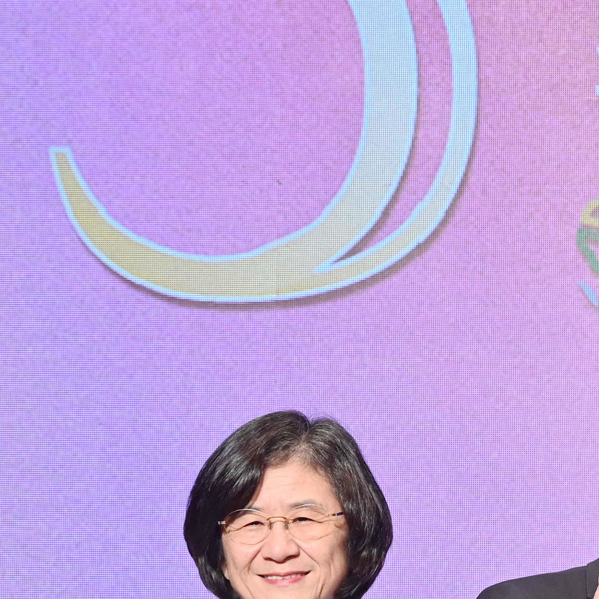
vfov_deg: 6.0
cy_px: 911
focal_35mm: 290
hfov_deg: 5.9
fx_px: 5677
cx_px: 1209
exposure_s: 1/125
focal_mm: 69
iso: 320
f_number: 4
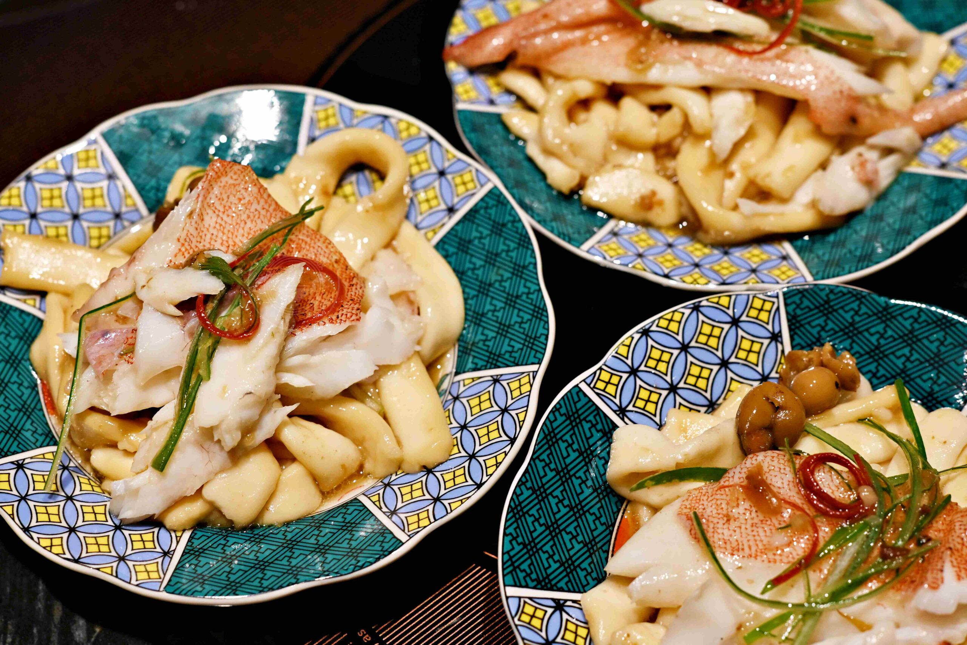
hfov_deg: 27.0
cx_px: 484
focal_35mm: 75
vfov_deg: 18.2
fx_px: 2015
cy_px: 322
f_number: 4
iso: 280
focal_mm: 50
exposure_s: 1/200
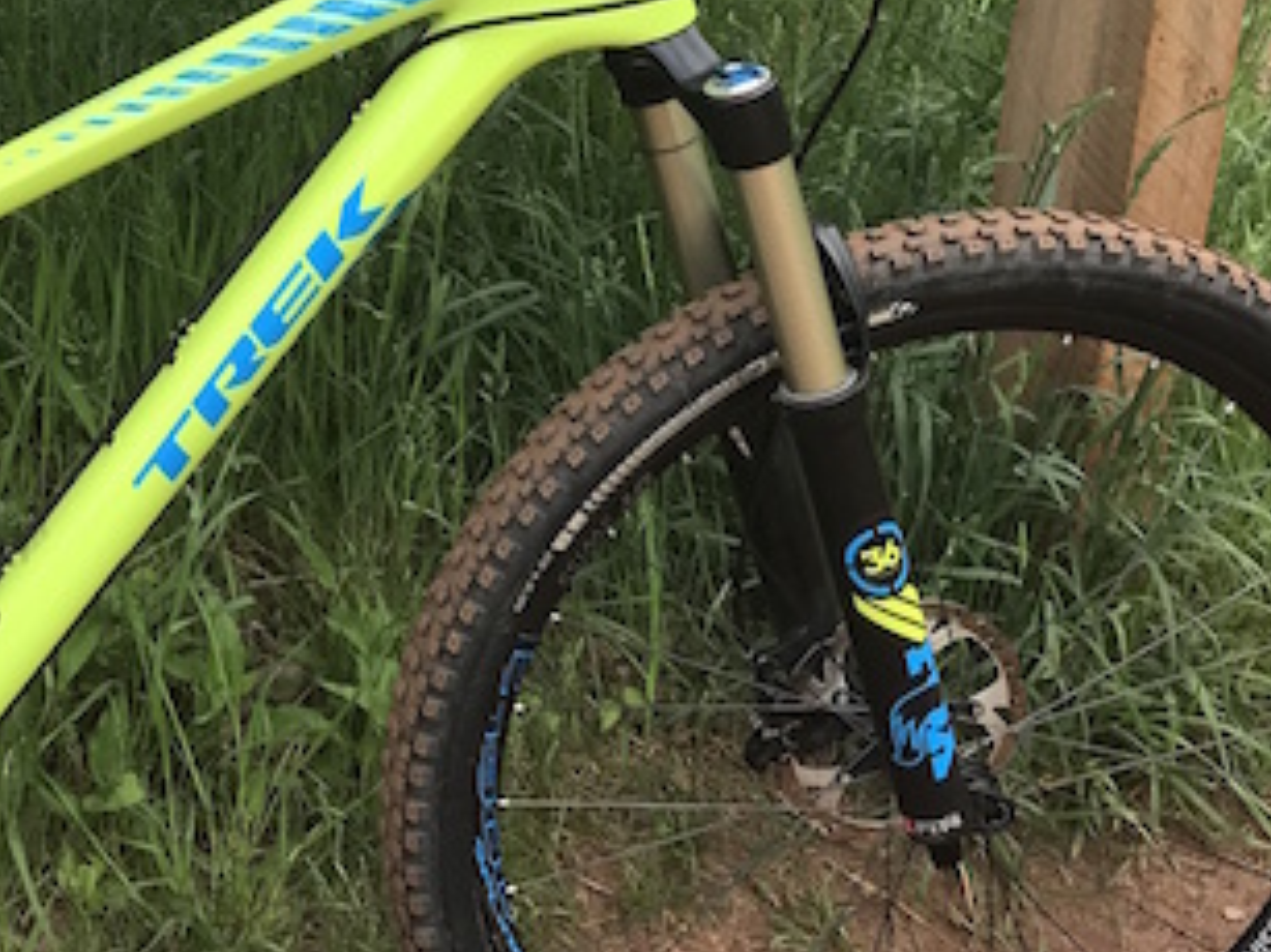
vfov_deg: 20.0
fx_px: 2679
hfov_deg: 25.3
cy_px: 240
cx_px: -21
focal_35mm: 73
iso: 20
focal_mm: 3.99
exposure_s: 1/598
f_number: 1.8
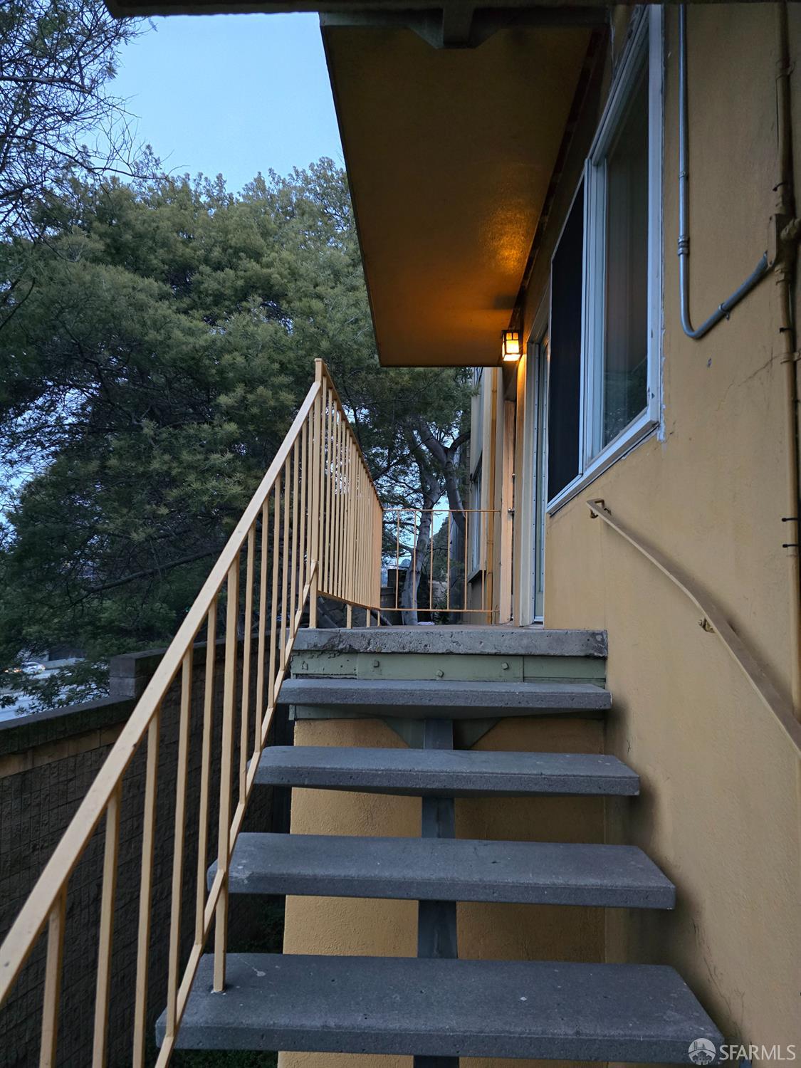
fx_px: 710
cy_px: 534
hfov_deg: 58.9
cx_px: 400
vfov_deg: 73.9
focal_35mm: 23
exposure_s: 1/60
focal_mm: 6.3
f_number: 1.7
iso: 1250
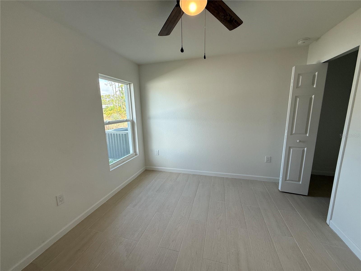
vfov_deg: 85.7
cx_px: 180
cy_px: 136
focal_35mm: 14
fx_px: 146
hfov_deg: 102.1
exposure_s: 1/120
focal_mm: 2.22
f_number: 2.2
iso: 80
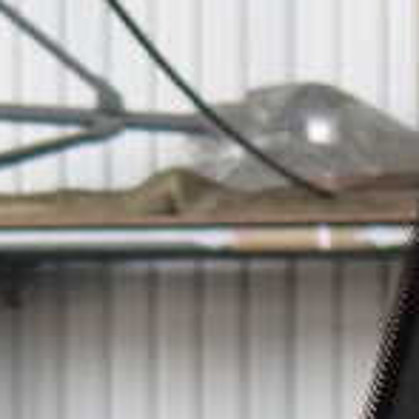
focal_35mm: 362
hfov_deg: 4.8
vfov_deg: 4.8
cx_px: -342
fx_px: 4957
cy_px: 362
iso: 800
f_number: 4.9
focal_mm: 18
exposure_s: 1/40
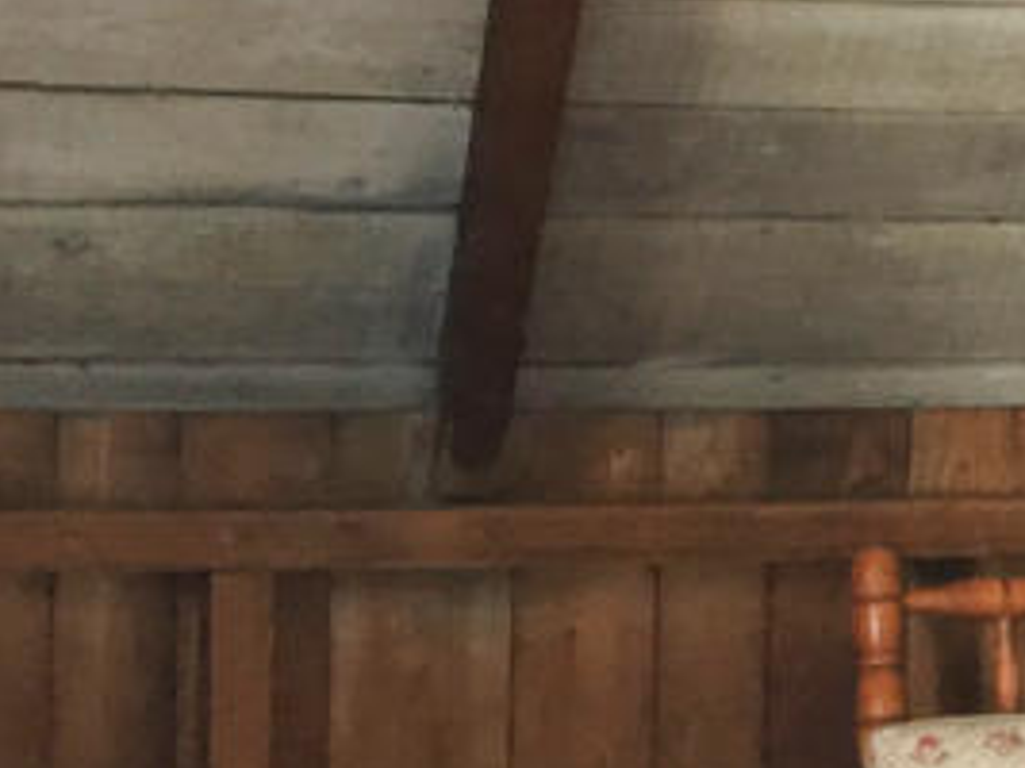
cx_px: 1774
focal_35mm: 139
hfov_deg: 13.0
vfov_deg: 10.5
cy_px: 818
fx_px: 4114
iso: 200
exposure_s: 1/17
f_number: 2.2
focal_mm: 4.15
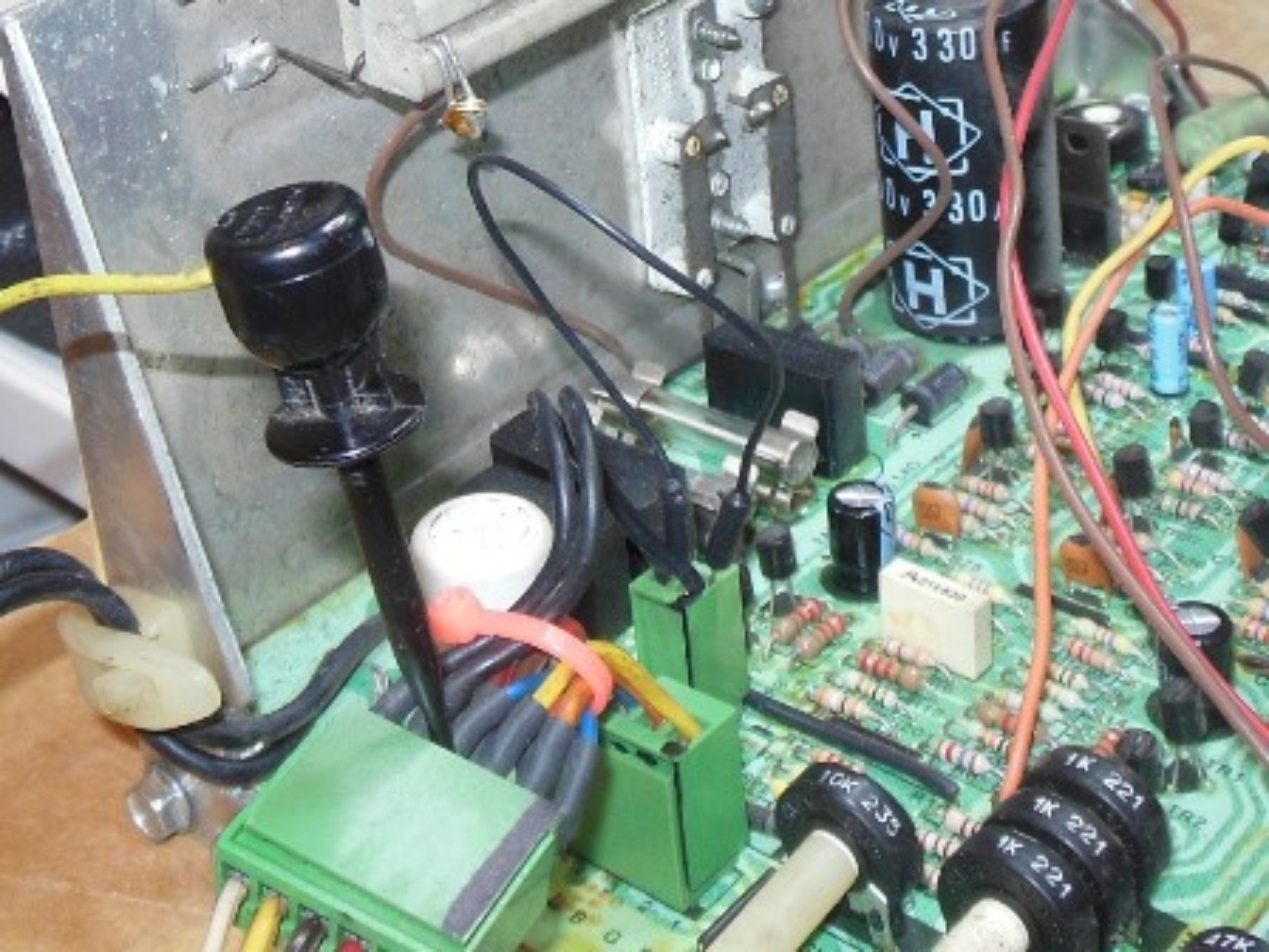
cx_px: 634
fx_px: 916
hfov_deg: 69.4
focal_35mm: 25
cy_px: 476
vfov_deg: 54.9
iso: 125
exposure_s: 1/30
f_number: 3.2
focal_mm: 4.5
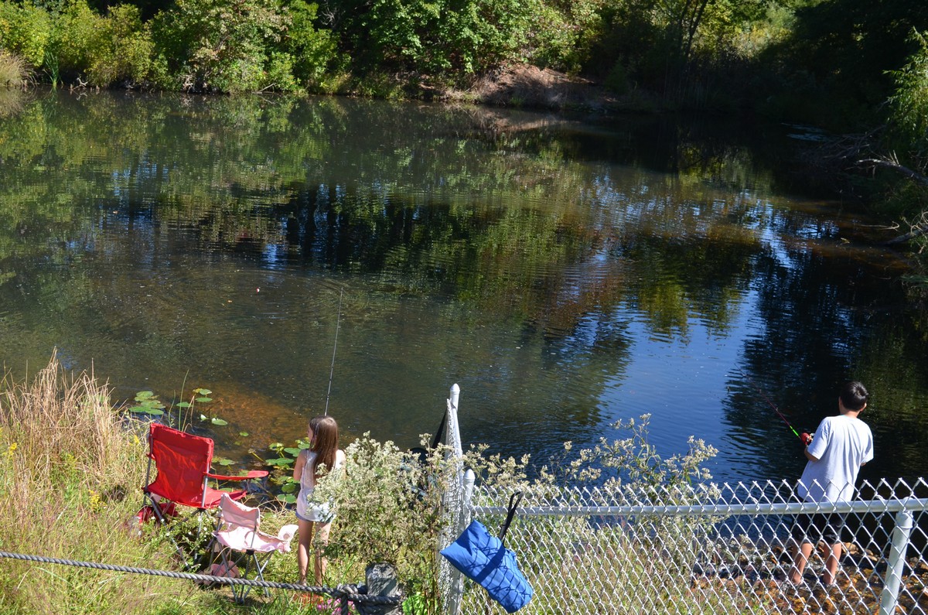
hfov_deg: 36.9
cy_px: 308
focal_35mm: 54
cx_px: 464
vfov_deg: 25.0
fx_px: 1389
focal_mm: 36
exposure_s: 1/200
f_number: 8
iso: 200
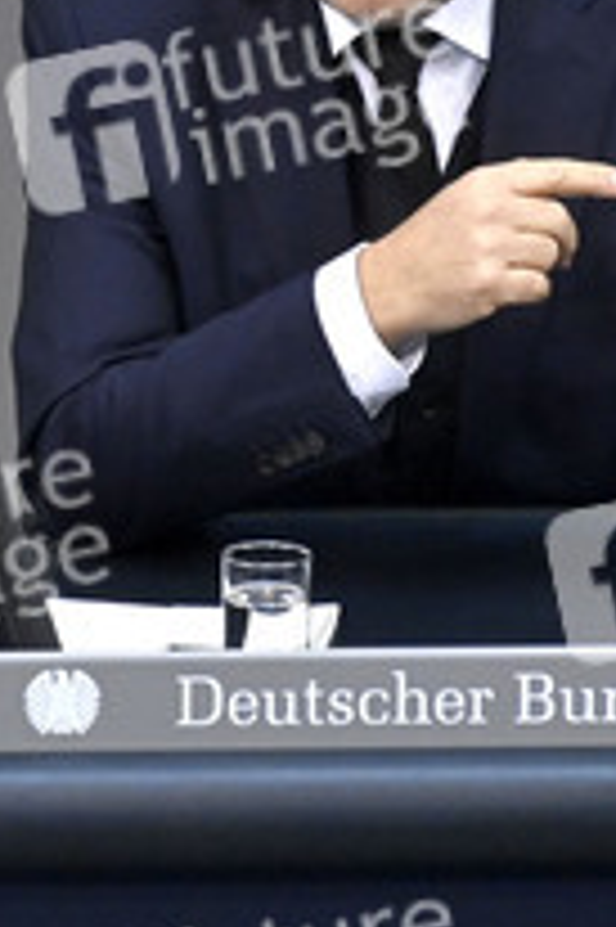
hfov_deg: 1.4
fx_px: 24937
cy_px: 333
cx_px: 369
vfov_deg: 2.1
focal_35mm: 970
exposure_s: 1/400
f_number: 6.3
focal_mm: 500
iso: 8000
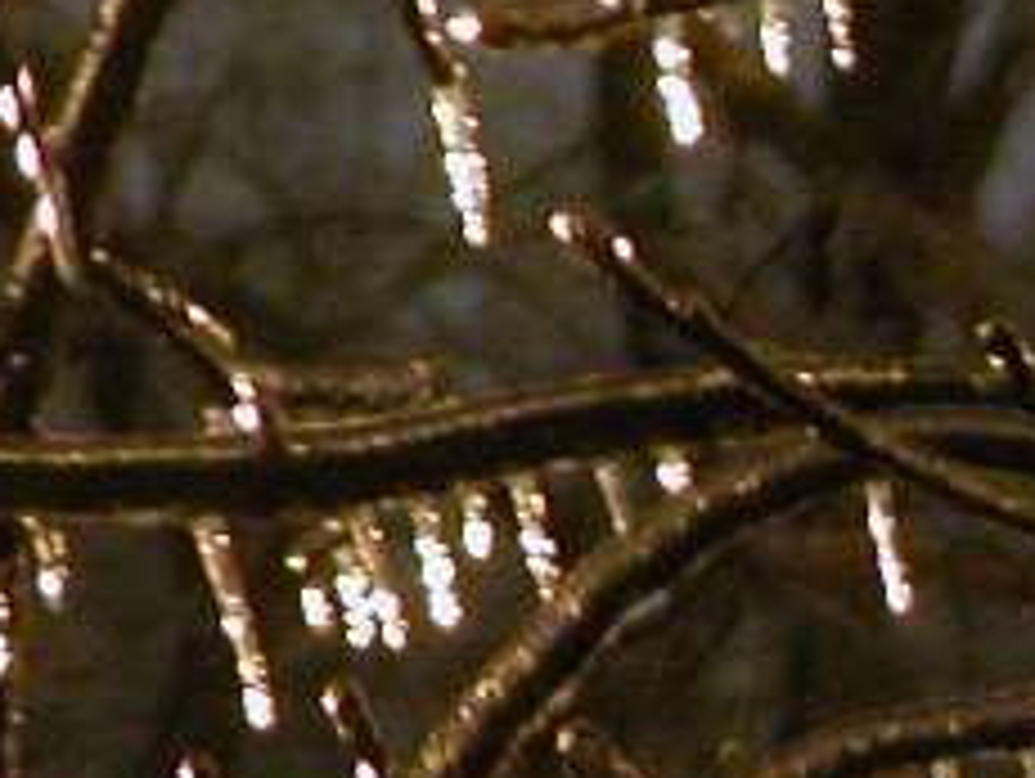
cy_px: 121
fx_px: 46632
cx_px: 2786
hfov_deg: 1.3
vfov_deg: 1.0
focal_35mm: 1558
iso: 400
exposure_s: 8
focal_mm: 71.2
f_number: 4.2
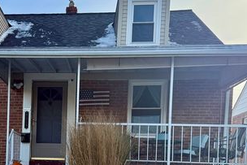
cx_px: 71
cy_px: 126
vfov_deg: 32.0
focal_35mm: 41
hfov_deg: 46.2
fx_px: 281
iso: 125
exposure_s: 1/3584
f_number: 1.78
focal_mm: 6.76
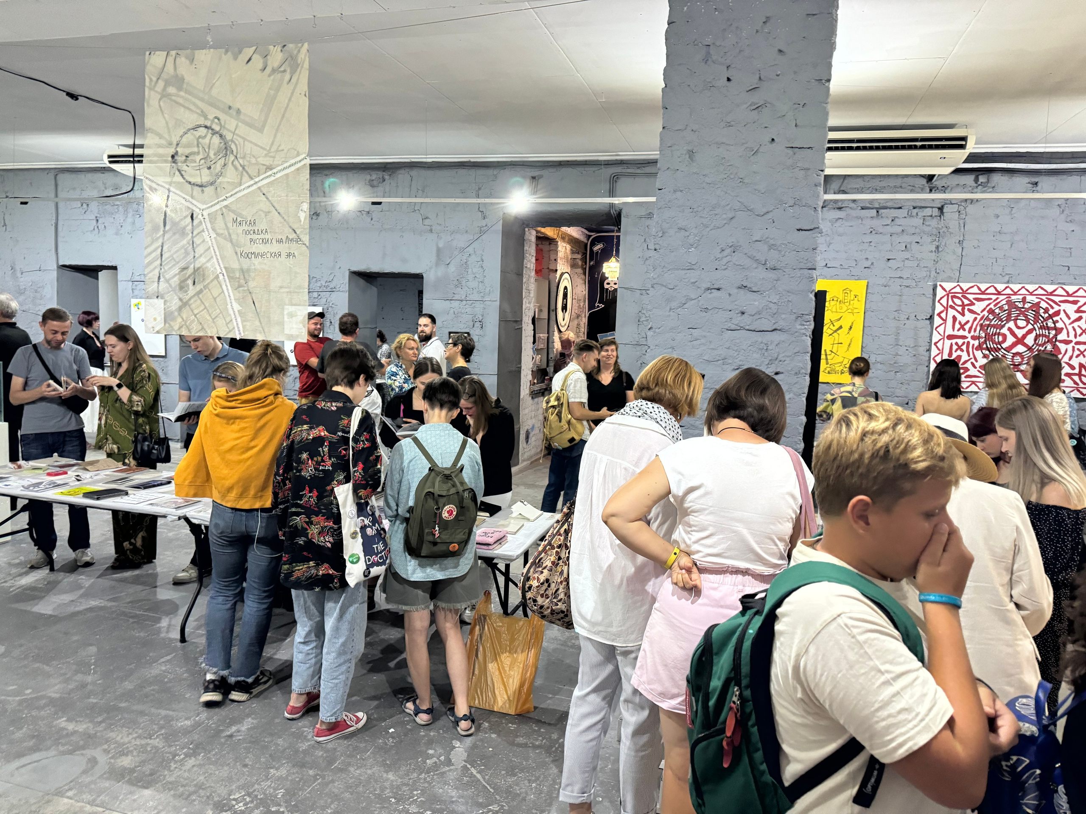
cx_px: 543
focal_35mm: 24
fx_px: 753
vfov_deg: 56.8
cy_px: 407
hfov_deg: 71.6
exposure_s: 1/50
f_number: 1.78
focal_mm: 6.76
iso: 640
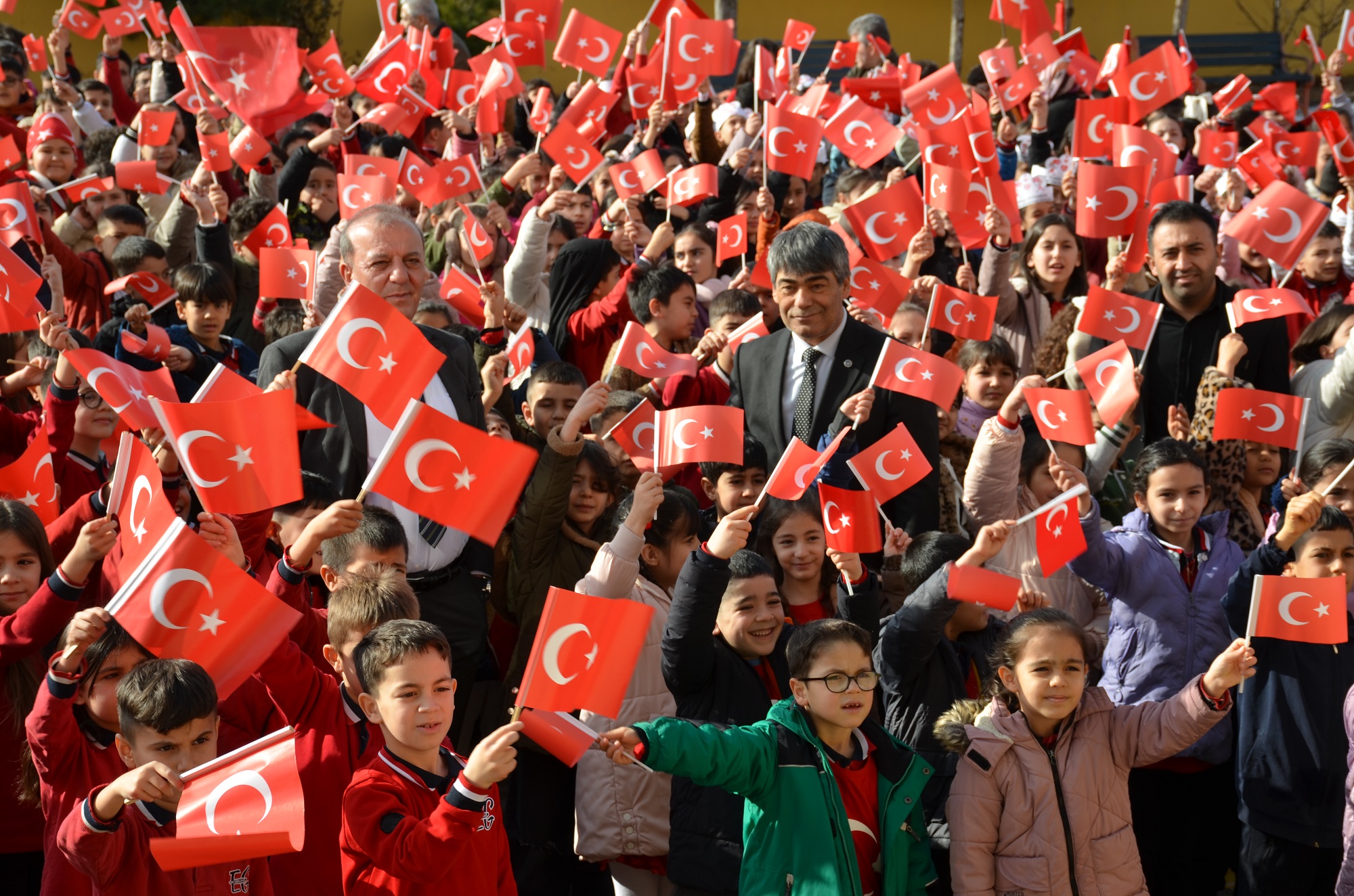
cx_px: 677
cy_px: 448
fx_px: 2927
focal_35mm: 78
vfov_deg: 17.4
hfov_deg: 26.0
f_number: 8
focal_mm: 52
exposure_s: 1/250
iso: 100
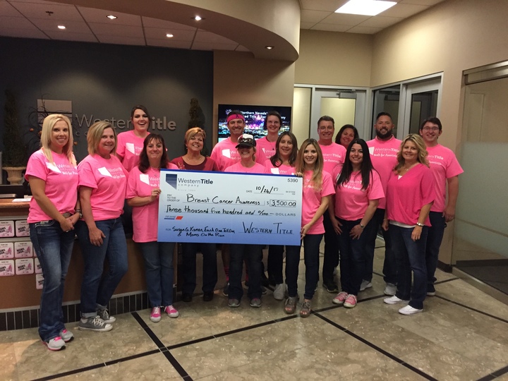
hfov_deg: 61.7
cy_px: 190
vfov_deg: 48.2
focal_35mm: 29
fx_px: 426
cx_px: 254
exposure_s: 1/30
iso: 200
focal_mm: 4.15
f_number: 2.2
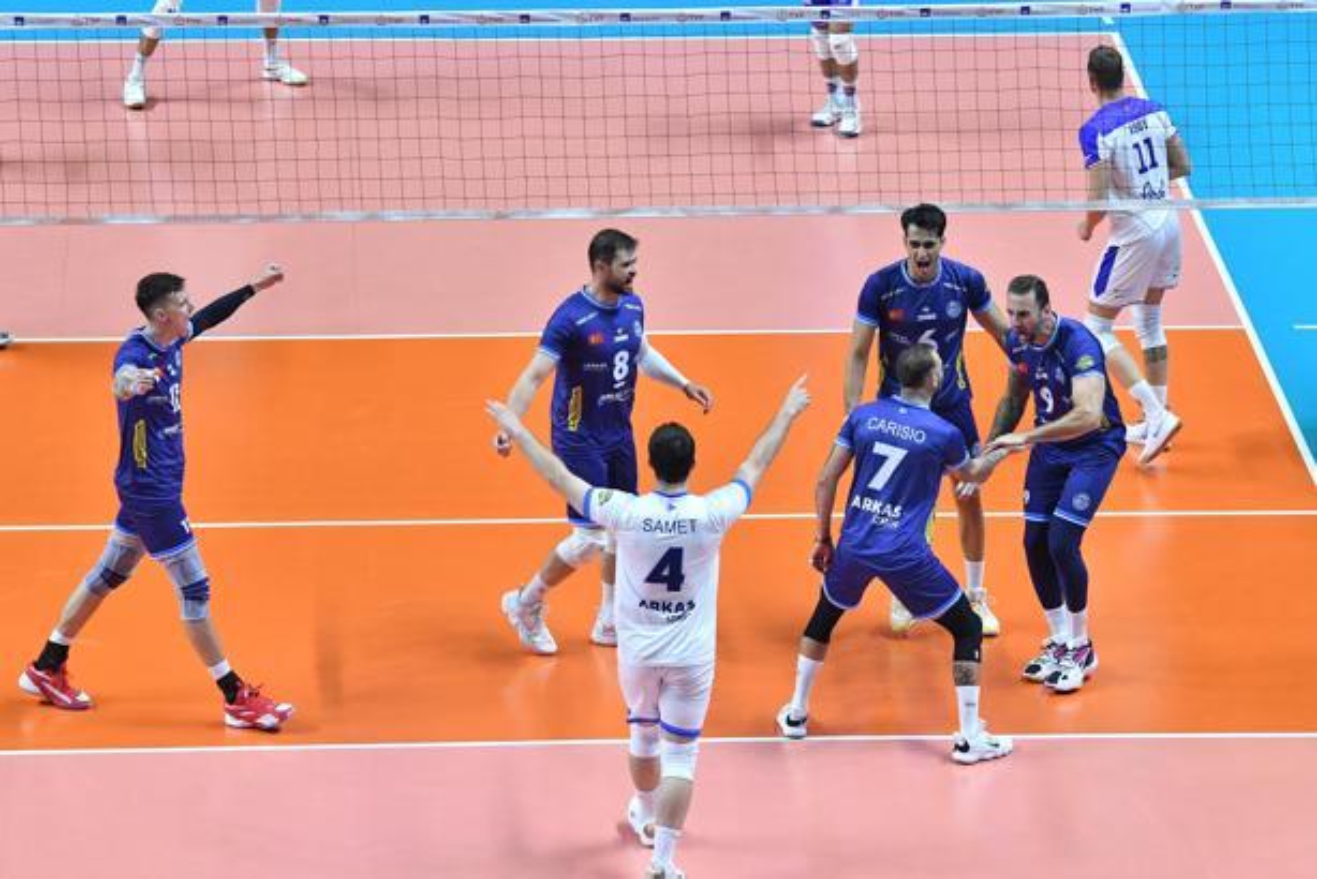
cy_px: 440
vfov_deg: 6.5
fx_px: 7686
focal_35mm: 210
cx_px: 658
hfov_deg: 9.8
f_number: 4
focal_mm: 140
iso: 2000
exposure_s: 1/640
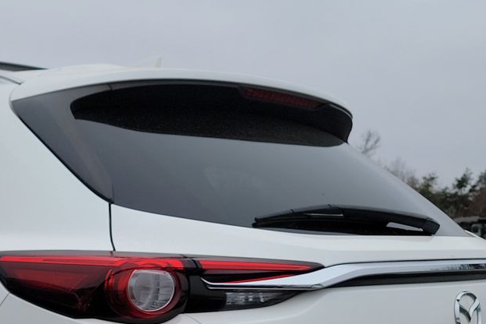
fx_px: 864
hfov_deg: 30.4
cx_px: 76
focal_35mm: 64
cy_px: 389
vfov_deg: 19.9
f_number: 1.8
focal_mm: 6.7
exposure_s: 1/393
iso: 50
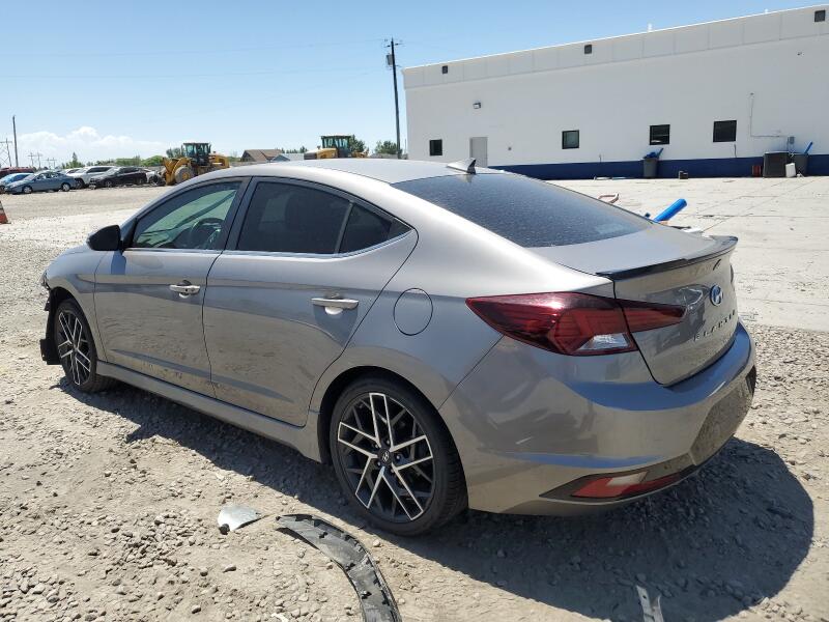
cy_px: 311
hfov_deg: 67.3
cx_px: 414
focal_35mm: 26
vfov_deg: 53.1
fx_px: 623
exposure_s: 1/3333
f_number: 1.5
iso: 50
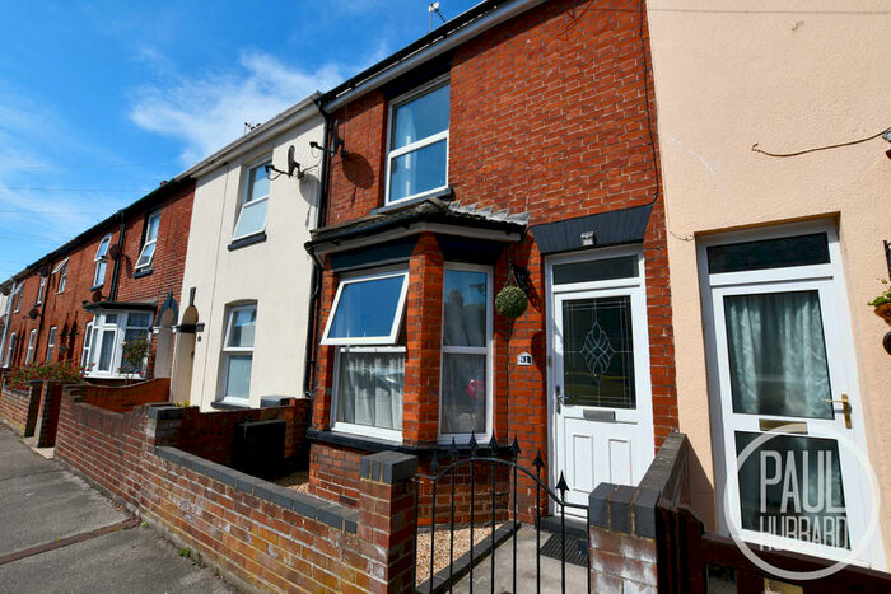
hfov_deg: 100.4
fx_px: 371
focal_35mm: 15
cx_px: 446
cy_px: 297
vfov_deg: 77.4
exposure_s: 1/320
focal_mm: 10
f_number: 9
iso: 100
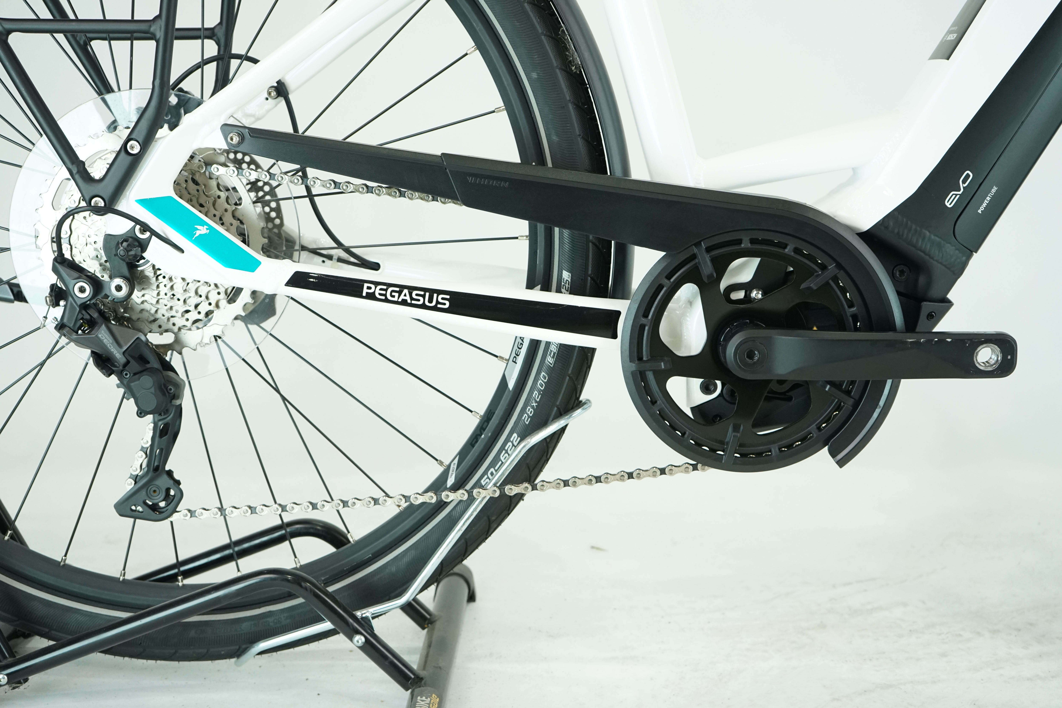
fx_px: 1268
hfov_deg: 45.4
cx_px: 531
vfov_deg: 31.2
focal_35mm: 43
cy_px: 354
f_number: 5.6
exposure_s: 1/200
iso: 1600
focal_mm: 43
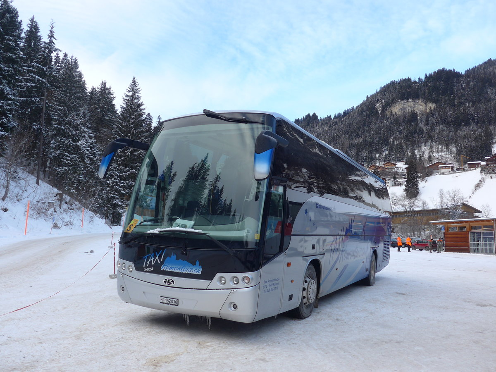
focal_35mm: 29
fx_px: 416
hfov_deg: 61.7
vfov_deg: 48.2
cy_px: 186
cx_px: 248
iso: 80
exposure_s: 1/320
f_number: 2.8
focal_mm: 6
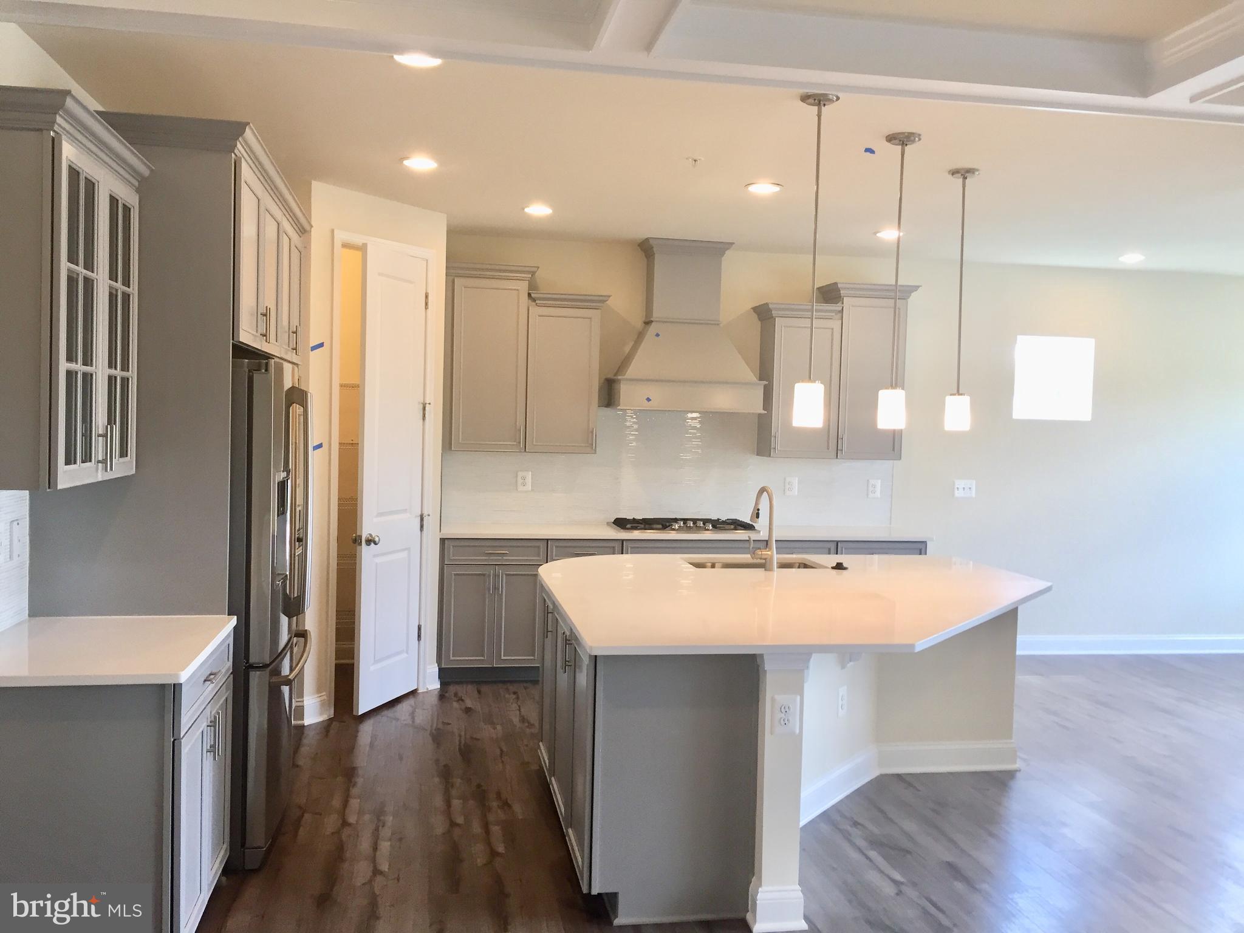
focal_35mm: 29
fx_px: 1042
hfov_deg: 61.7
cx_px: 622
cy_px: 466
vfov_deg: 48.2
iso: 32
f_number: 2.2
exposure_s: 1/30
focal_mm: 4.15
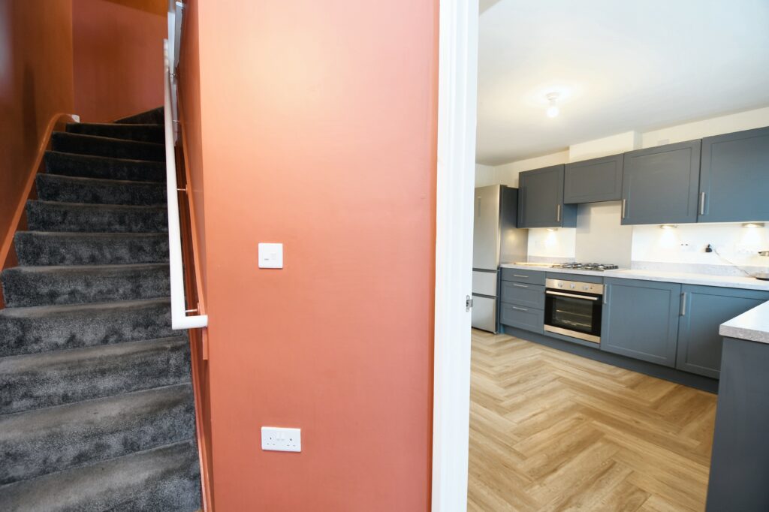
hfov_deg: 100.4
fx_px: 320
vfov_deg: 77.3
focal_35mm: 15
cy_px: 256
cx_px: 384
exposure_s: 1/5
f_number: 3.5
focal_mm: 10
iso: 100
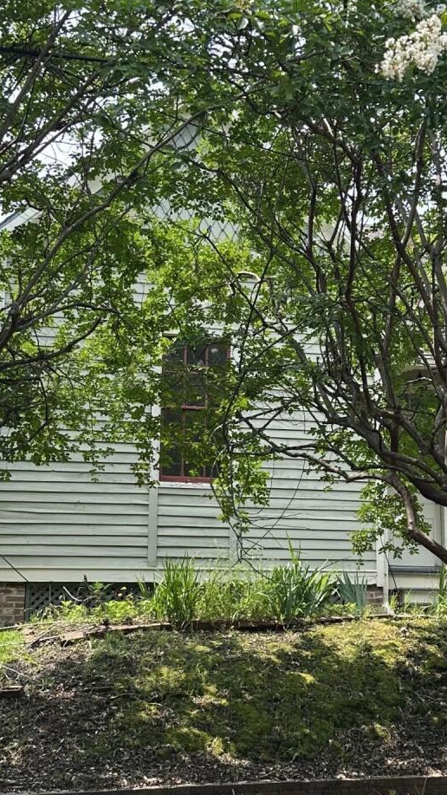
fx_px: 1201
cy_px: 424
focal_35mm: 57
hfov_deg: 21.0
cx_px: 313
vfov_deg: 36.6
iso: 80
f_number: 1.78
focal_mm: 6.86
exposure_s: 1/910
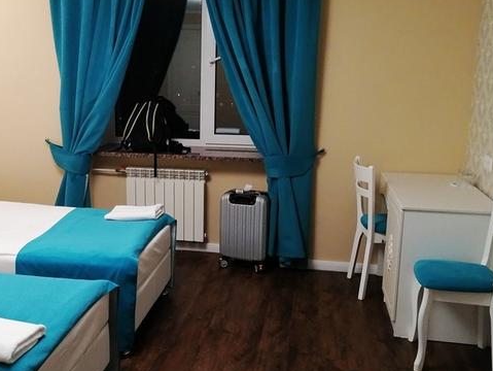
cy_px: 184
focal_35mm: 39
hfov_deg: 47.1
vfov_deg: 36.9
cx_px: 166
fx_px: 556
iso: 160
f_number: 1.8
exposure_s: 1/33.3
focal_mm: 3.64
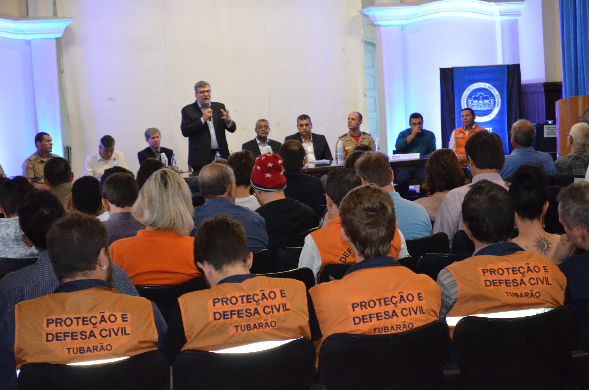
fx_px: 1347
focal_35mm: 82
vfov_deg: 16.5
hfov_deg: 24.7
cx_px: 294
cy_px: 195
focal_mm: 55
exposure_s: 1/60
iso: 3200
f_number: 5.6
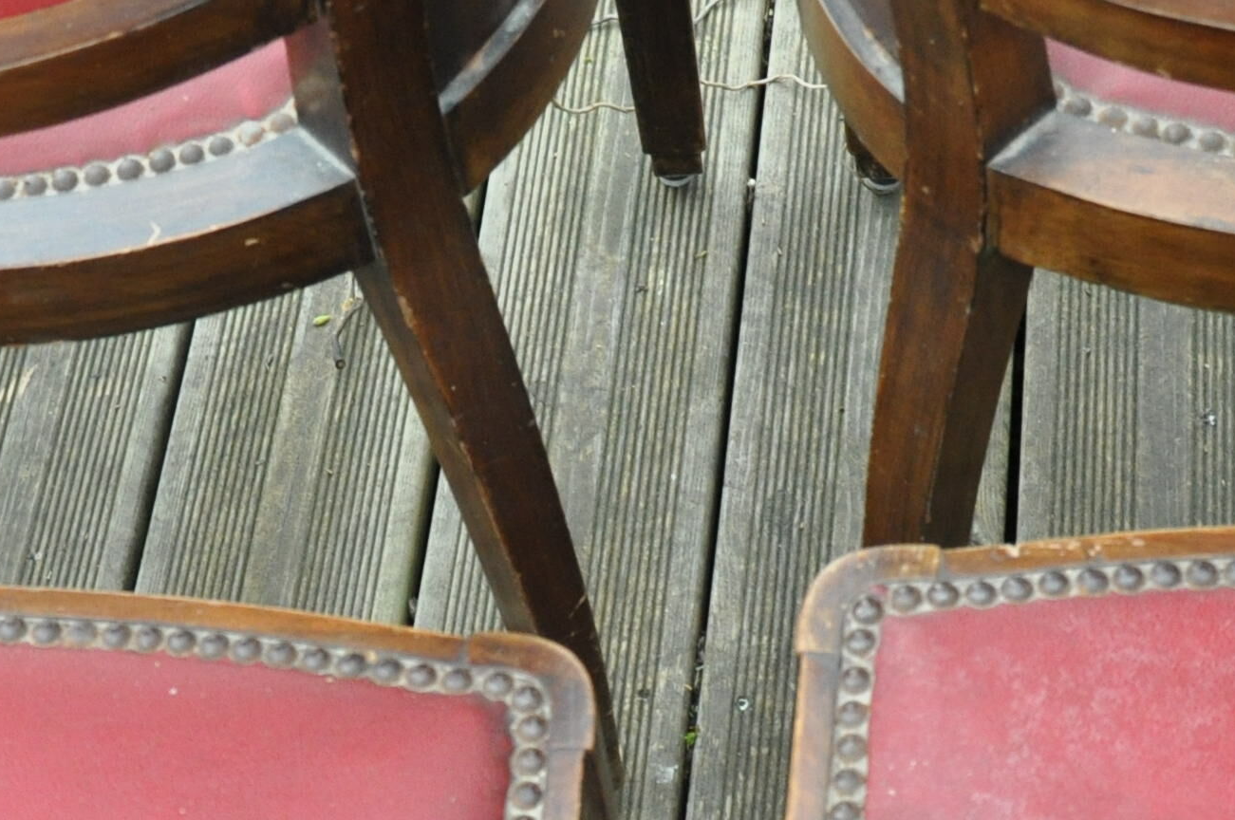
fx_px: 3049
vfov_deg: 15.2
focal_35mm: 89
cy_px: 699
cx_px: 413
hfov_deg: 22.8
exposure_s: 1/125
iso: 800
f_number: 5.6
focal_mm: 18
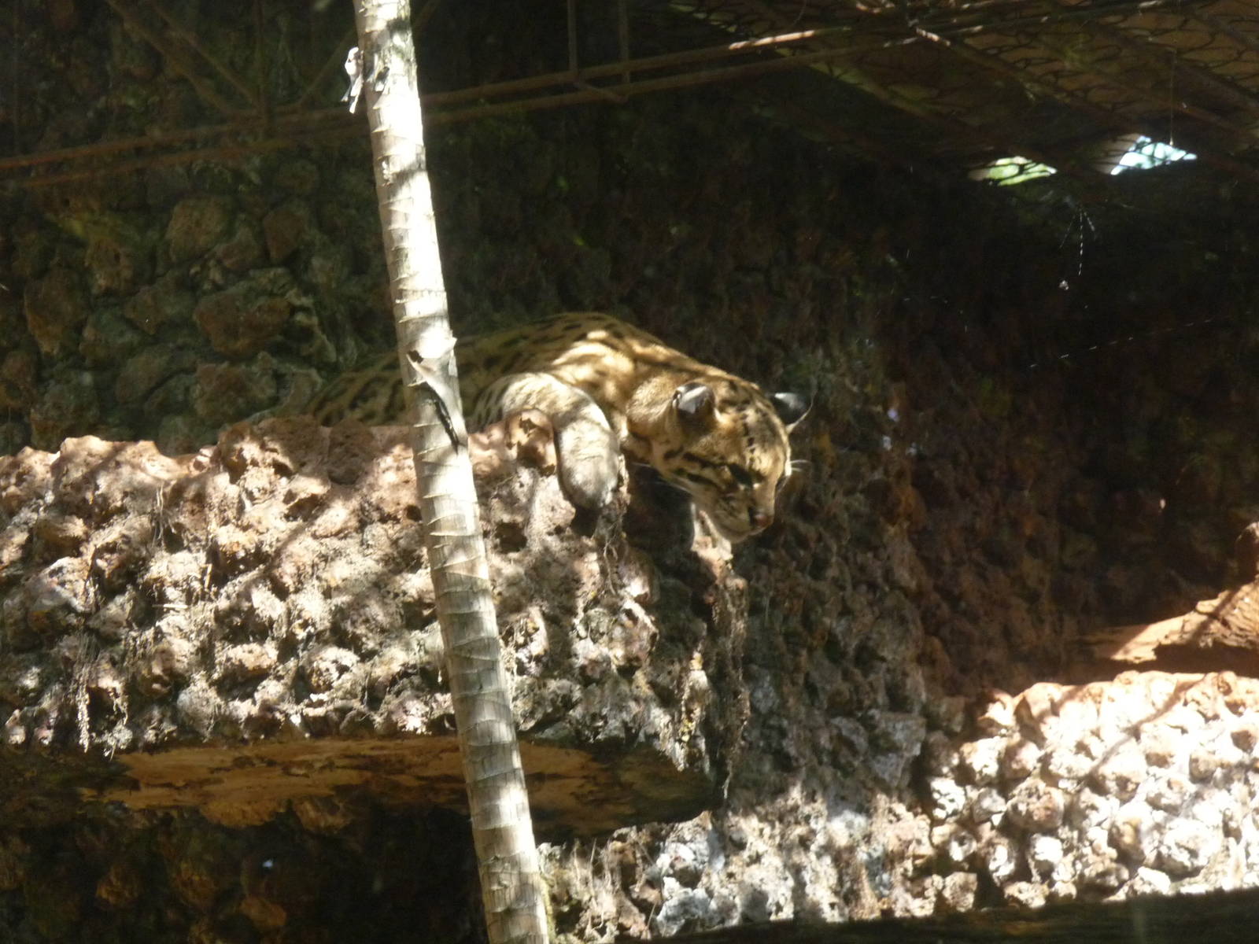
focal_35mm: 238
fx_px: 8656
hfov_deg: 8.3
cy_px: 472
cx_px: 630
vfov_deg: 6.2
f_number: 4.9
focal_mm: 40.9
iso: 320
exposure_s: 1/200
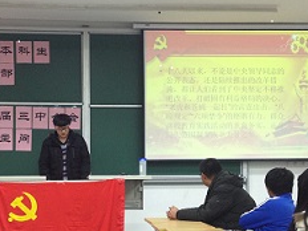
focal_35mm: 79
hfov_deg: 24.7
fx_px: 703
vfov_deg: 18.6
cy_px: 163
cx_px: 121
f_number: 2.4
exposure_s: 1/20
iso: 100
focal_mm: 4.28
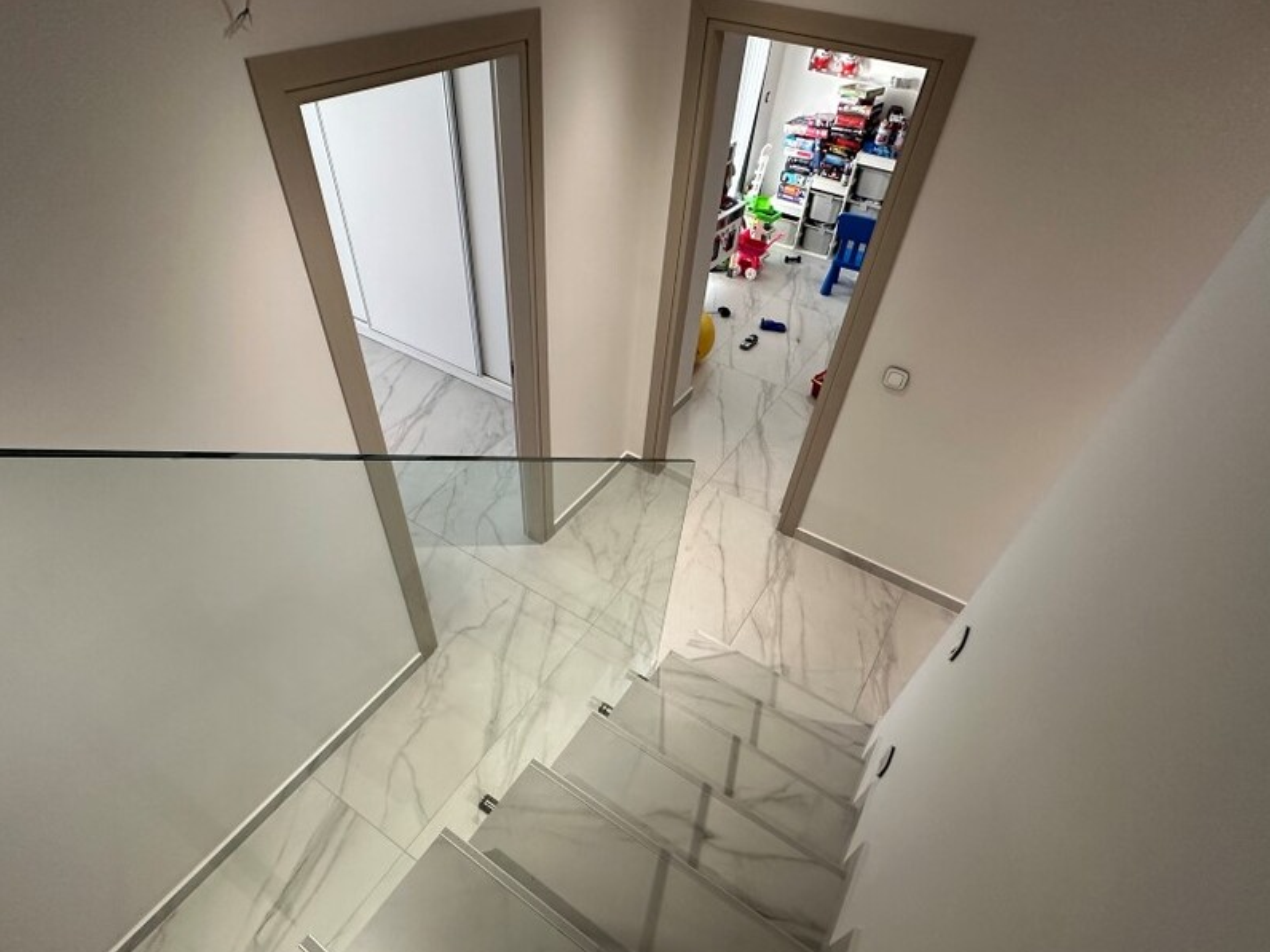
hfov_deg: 87.7
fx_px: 660
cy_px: 529
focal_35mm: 18
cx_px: 622
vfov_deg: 71.4
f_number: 2.2
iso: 200
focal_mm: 2.22
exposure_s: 1/100
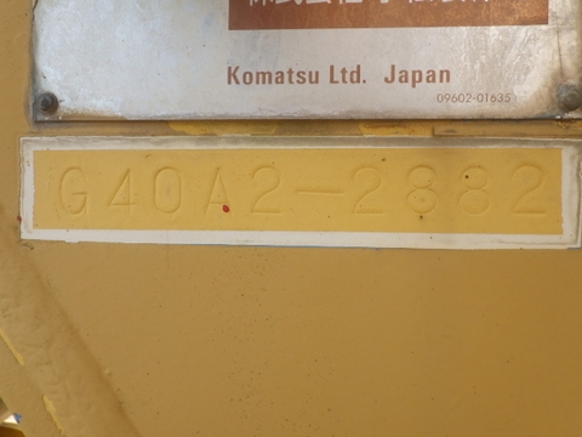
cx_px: 291
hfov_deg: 54.0
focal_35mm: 34
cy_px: 218
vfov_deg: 41.8
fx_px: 572
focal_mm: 6.1
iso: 125
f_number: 4.6
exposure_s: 1/200
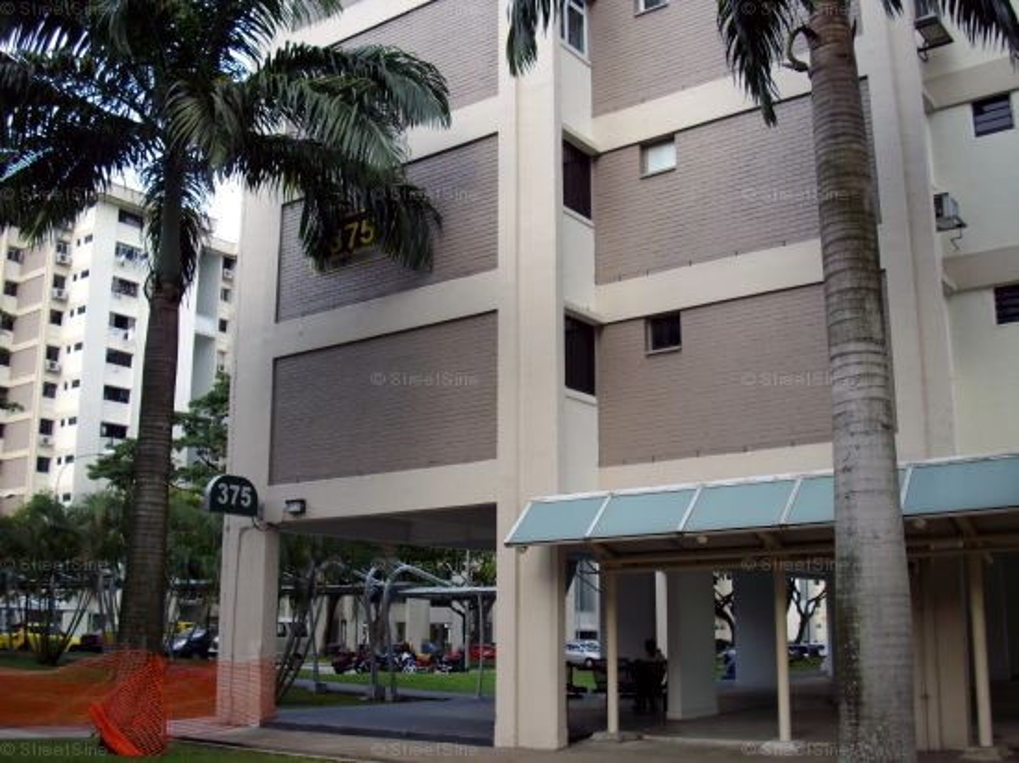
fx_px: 1089
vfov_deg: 38.6
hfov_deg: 50.2
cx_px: 510
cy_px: 382
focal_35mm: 37
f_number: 2.8
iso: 80
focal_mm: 6.2
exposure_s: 1/125
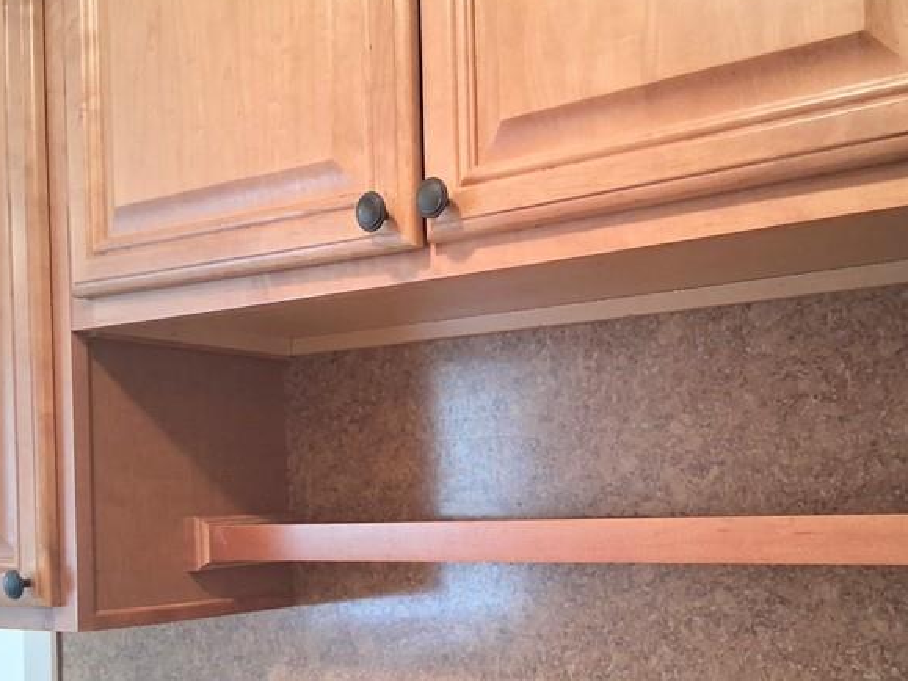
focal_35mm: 46
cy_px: 507
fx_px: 1206
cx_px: 510
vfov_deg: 31.0
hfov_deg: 41.2
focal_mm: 3.98
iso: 500
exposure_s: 1/24
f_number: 1.8
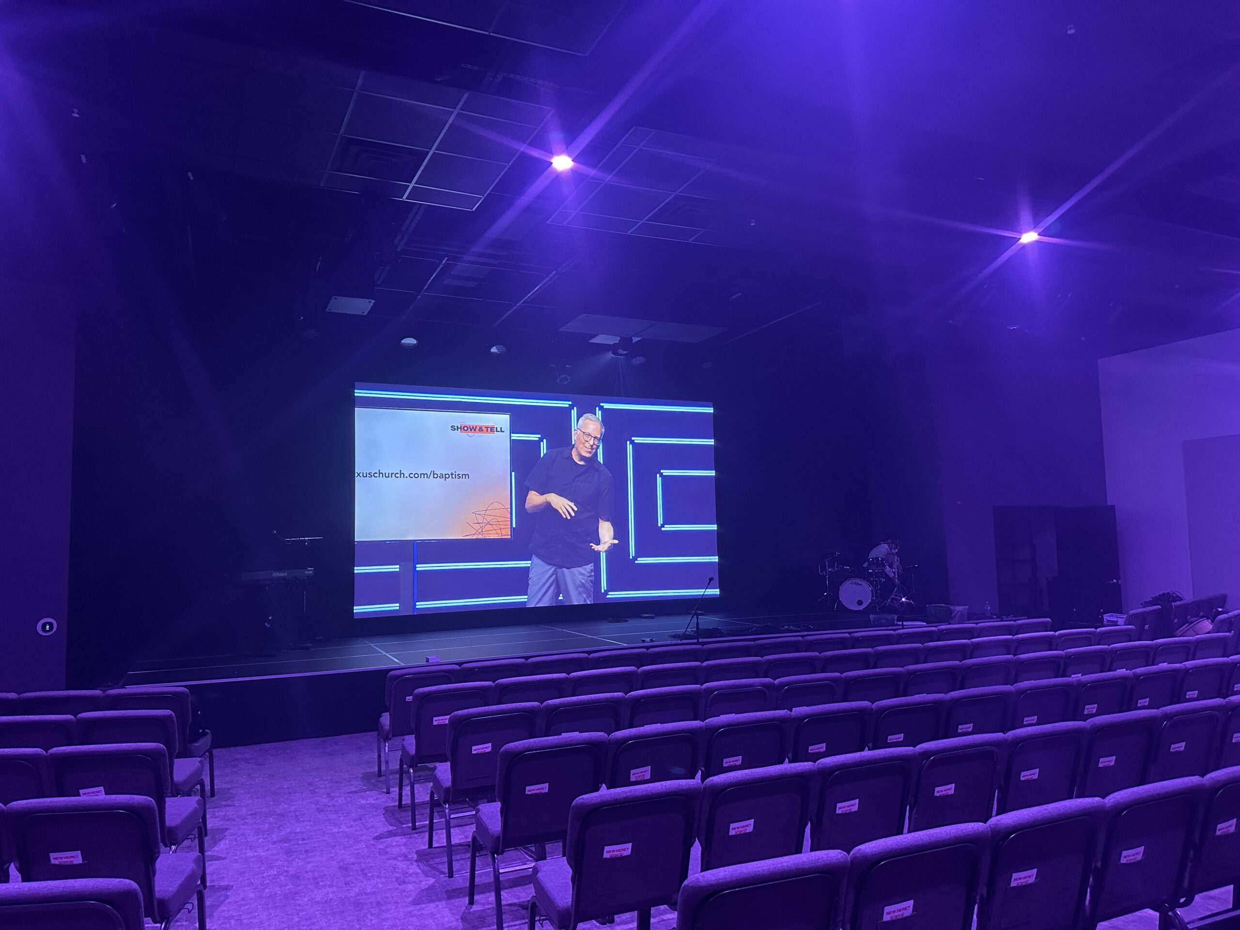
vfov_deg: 56.8
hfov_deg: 71.6
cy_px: 465
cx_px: 620
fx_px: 860
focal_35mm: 24
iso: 400
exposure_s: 1/60
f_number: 1.78
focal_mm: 6.86
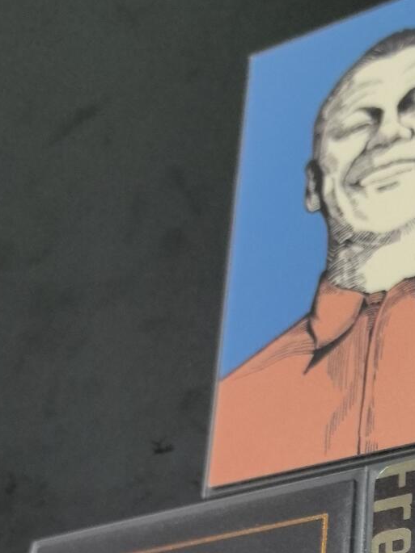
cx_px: 510
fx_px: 1136
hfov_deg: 19.4
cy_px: 647
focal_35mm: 71
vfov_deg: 25.0
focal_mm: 5.75
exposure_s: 1/100
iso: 125
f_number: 2
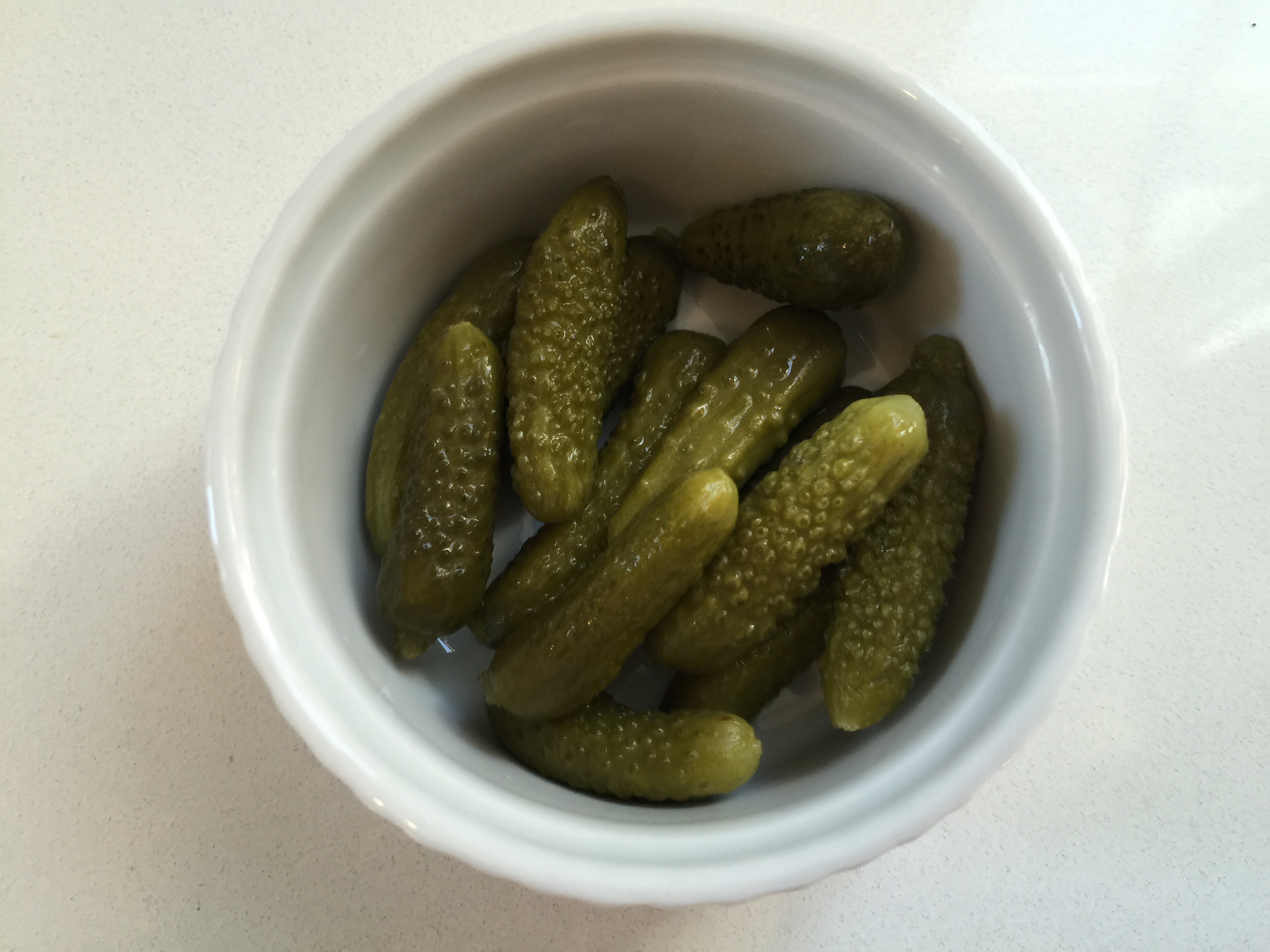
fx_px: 1064
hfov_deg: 61.7
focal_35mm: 29
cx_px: 635
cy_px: 476
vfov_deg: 48.2
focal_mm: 4.15
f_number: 2.2
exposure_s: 1/30
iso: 50
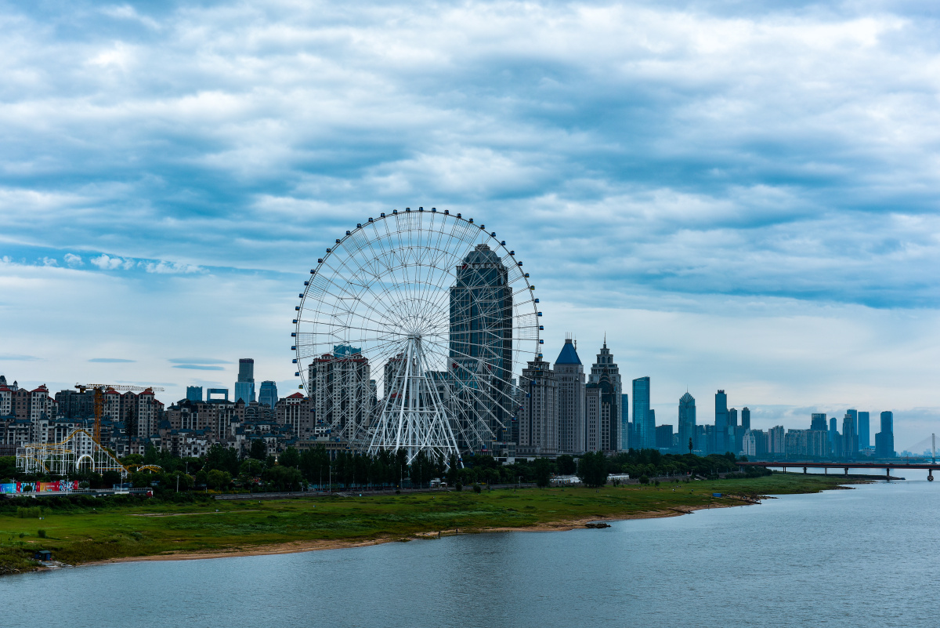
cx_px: 470
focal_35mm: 58
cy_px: 314
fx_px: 1515
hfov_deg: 34.5
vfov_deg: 23.4
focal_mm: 58
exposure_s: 1/800
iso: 200
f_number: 8
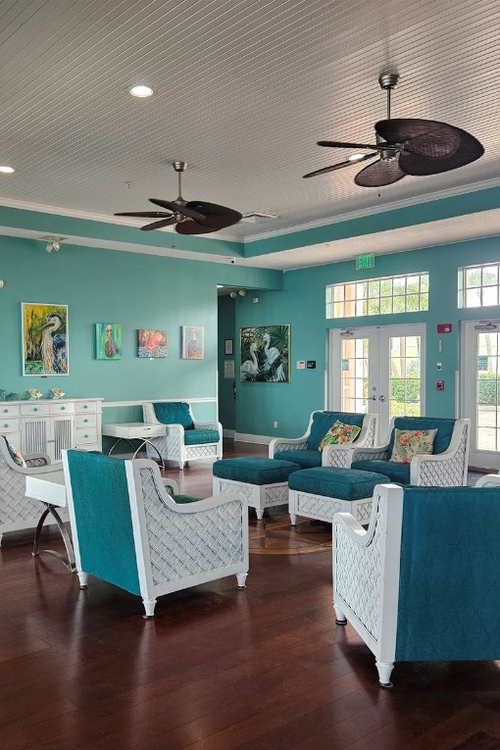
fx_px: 667
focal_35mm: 32
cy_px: 375
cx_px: 193
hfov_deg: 40.9
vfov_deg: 58.7
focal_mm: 5.4
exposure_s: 1/120
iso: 160
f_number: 1.8
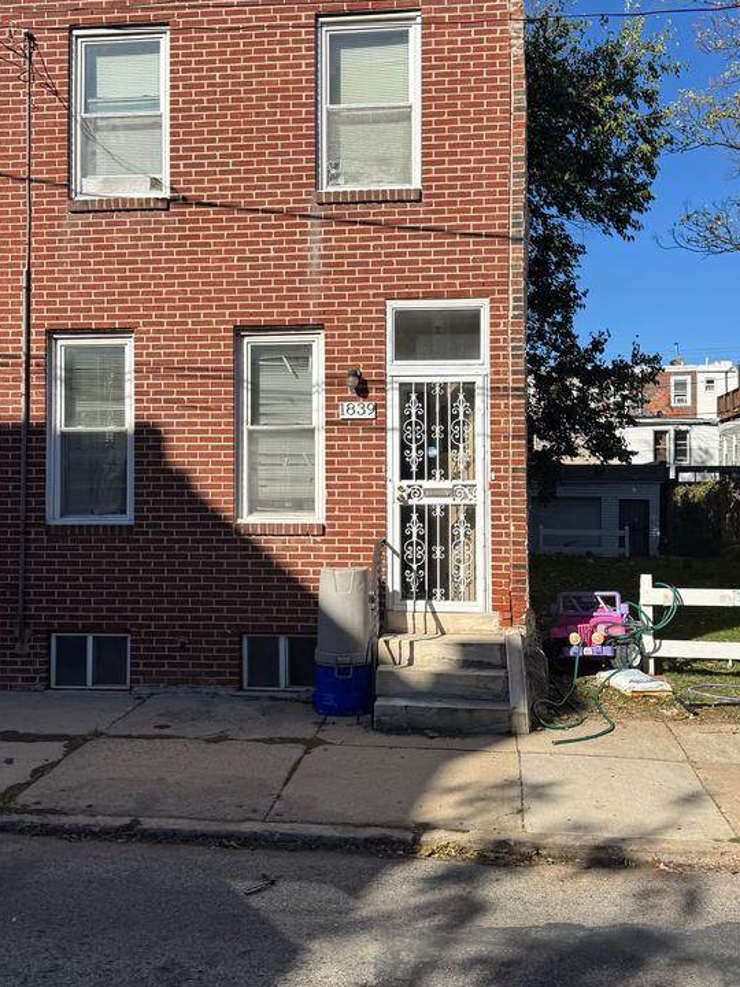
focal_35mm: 36
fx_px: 1026
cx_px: 375
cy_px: 467
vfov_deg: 51.3
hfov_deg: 39.7
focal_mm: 6.76
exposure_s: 1/4608
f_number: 1.78
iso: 80
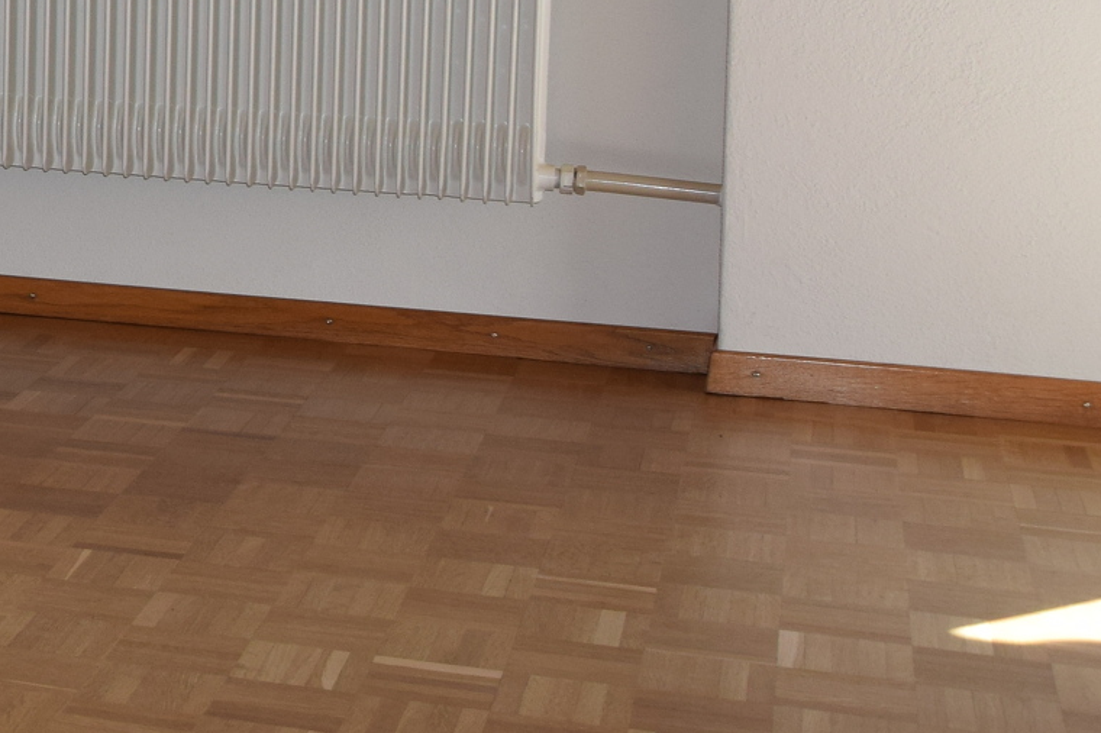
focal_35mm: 91
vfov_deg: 14.5
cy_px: -157
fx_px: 2782
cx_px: -724
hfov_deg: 18.7
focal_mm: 18
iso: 360
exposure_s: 1/125
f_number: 5.6
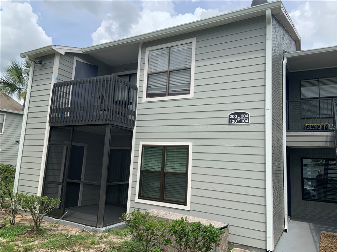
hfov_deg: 67.3
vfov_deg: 53.1
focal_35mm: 26
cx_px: 168
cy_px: 126
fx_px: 253
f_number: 1.8
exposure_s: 1/1992
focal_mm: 4.25
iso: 25
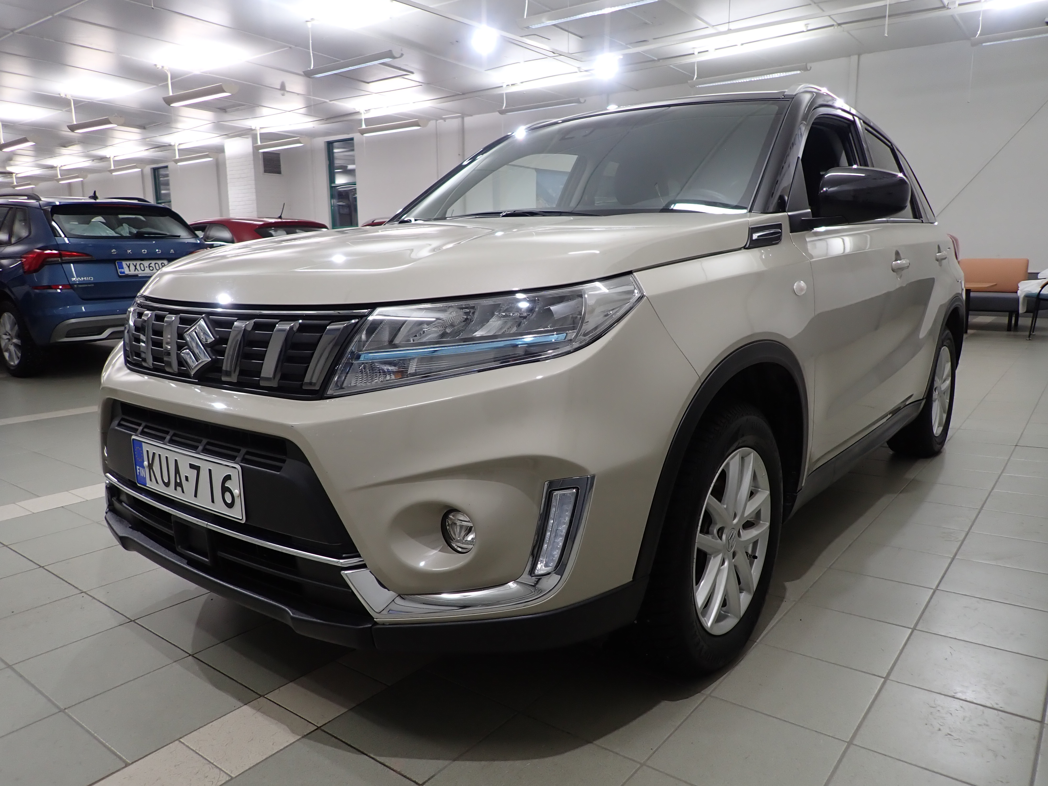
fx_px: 757
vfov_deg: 54.9
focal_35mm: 25
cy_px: 393
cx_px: 524
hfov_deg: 69.4
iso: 125
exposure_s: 1/60
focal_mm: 4.5
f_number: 2
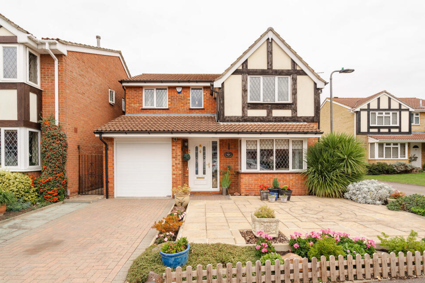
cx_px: 206
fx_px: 201
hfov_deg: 93.2
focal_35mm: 17
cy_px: 140
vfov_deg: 70.5
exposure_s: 1/400
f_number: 8
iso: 400
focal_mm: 16
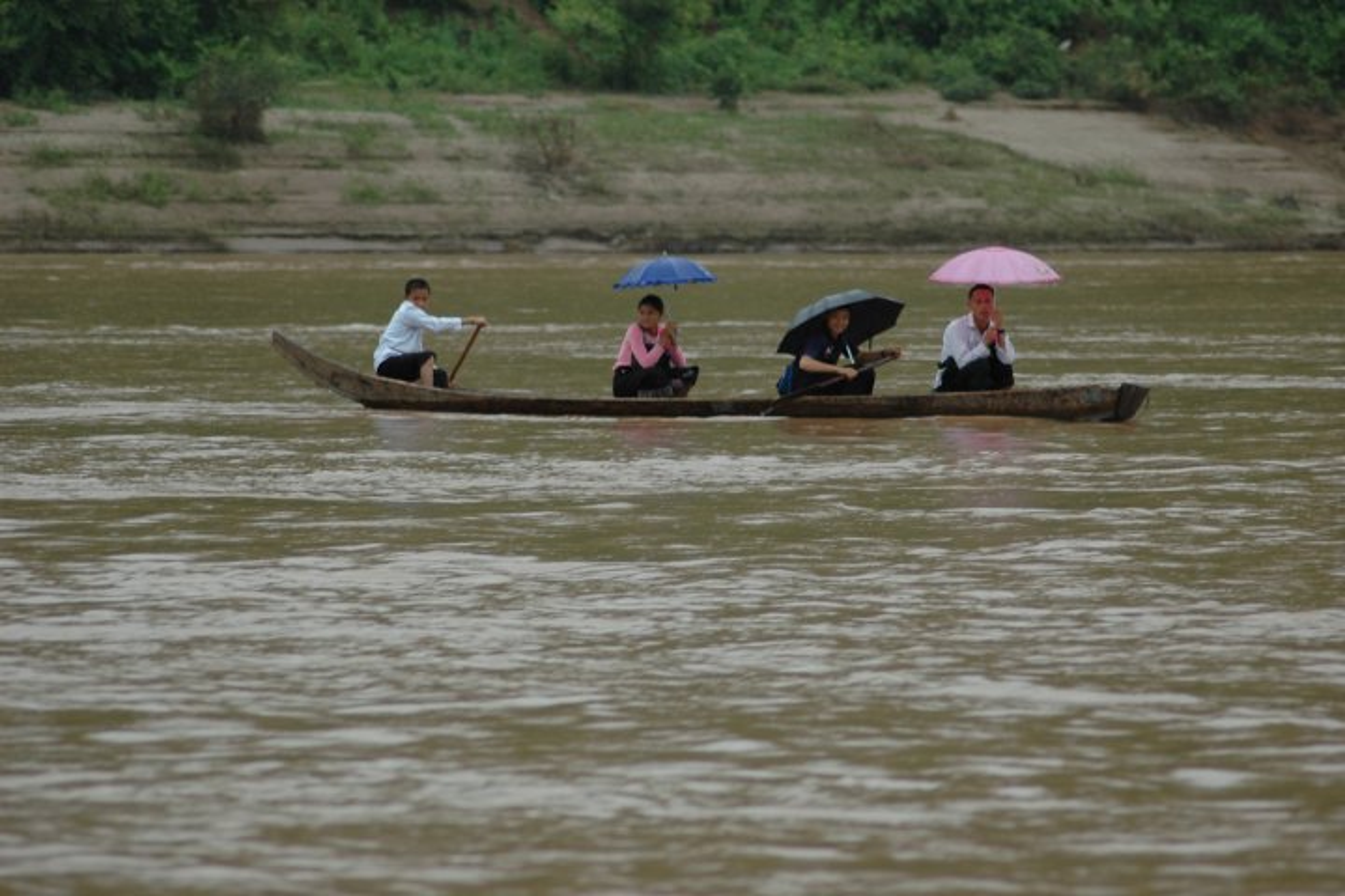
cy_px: 448
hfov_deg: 8.1
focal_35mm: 255
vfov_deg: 5.4
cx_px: 672
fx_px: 9526
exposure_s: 1/320
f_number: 4.8
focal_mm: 170
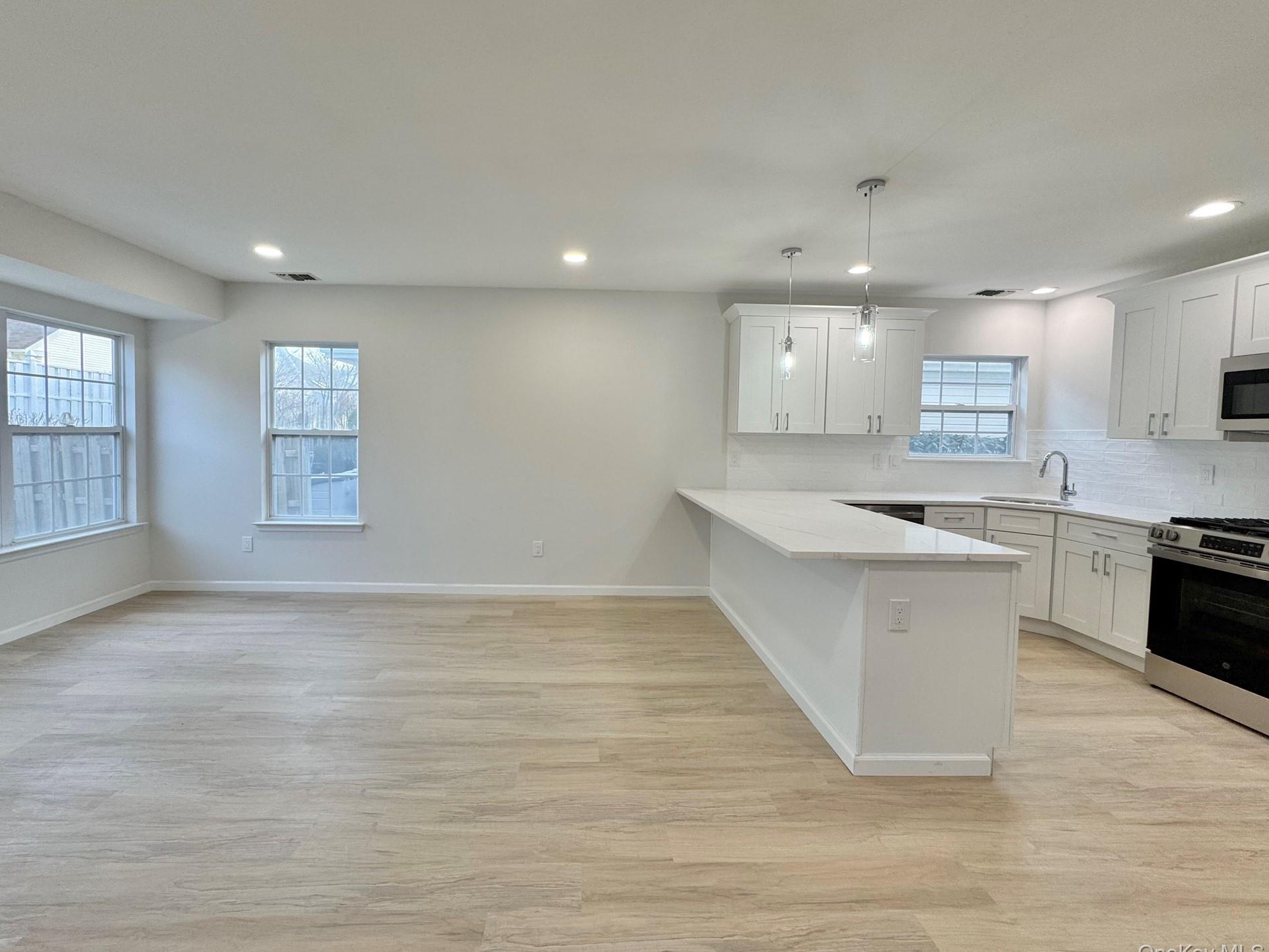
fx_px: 550
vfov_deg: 81.7
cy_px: 459
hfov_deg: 98.0
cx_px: 593
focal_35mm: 15
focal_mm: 2.22
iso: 80
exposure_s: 1/120
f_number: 2.2
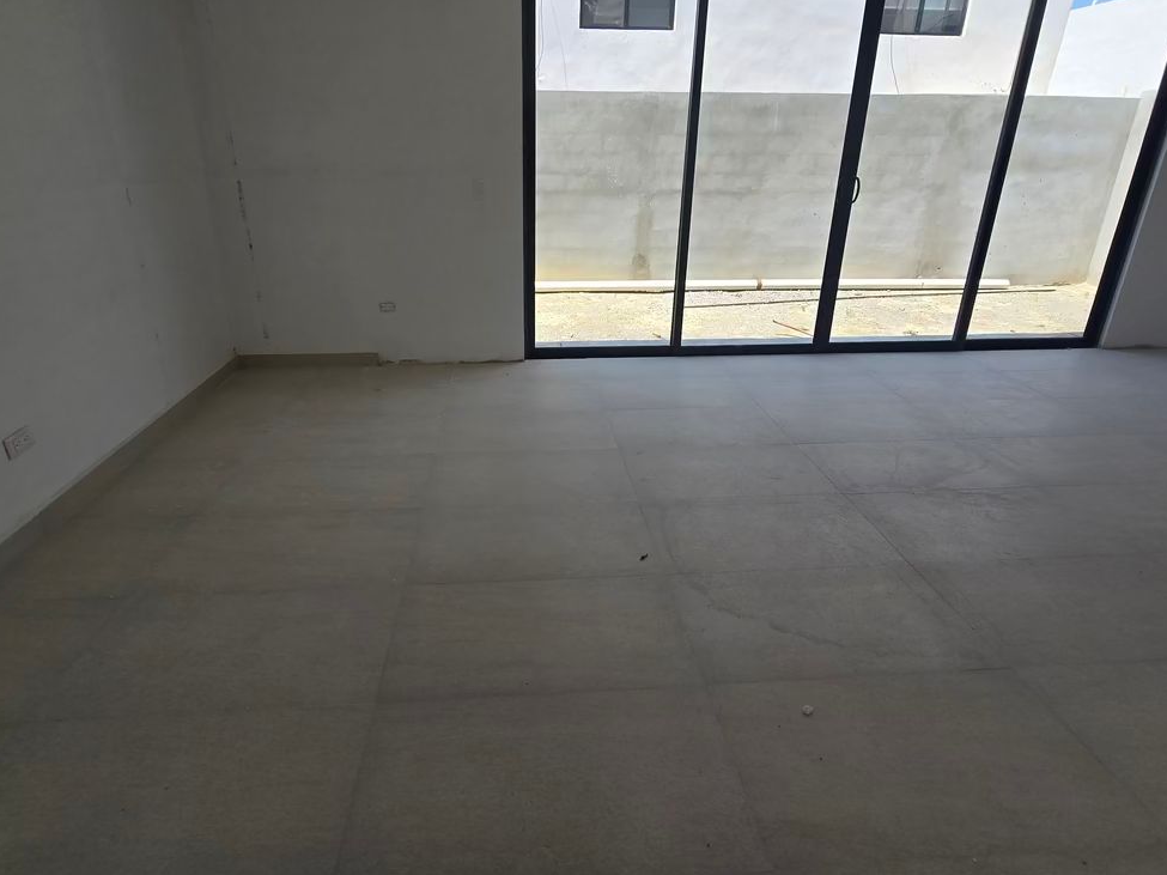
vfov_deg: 77.1
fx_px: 539
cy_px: 344
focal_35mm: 16
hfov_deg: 94.4
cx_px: 551
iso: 50
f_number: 2.2
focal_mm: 2.2
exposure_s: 1/1286
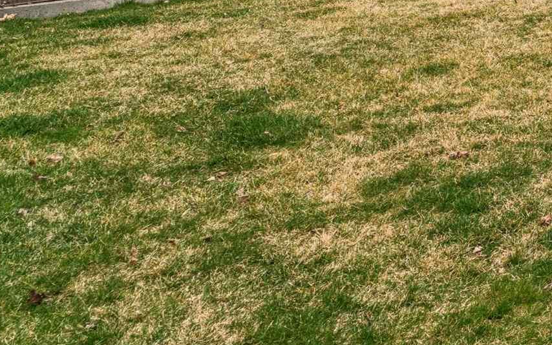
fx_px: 877
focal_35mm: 58
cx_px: 977
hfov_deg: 22.2
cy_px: -180
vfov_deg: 19.3
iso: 400
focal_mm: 15.9
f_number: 13
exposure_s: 1/125
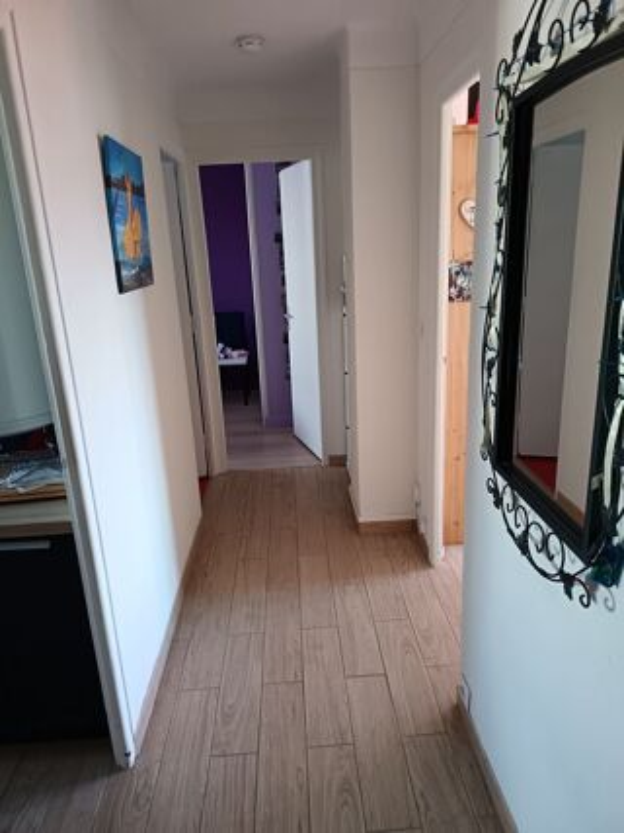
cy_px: 416
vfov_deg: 71.6
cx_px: 312
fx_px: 577
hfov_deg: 56.8
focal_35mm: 24
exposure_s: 1/100
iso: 2724
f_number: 1.75
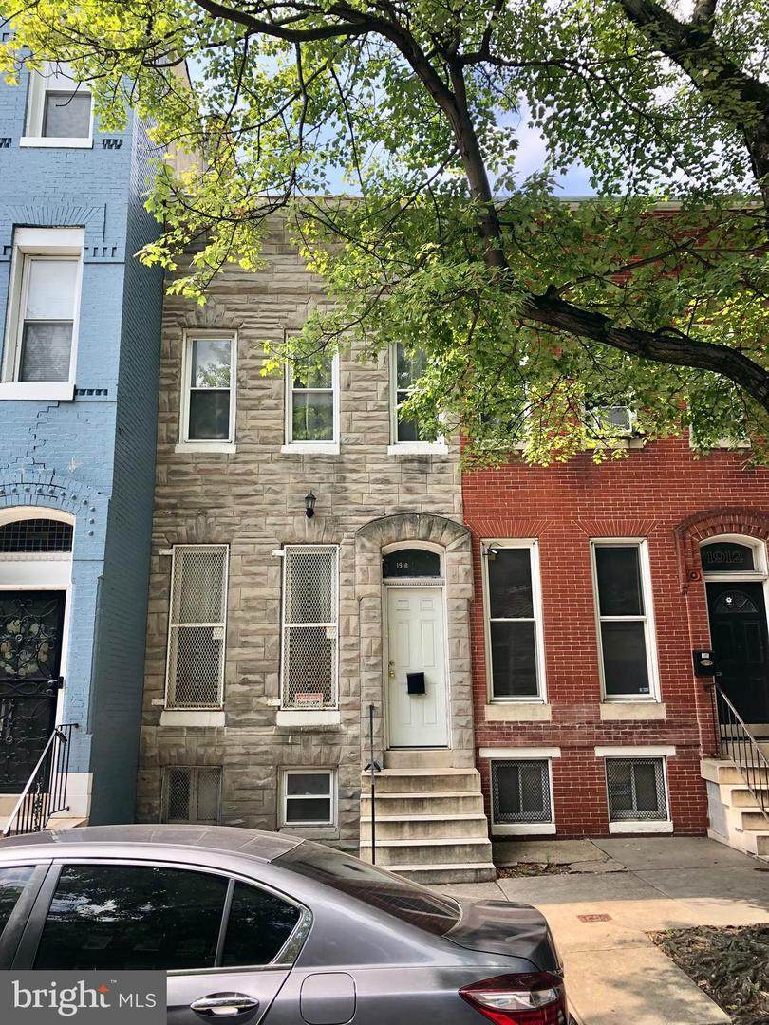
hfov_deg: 49.7
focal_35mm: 28
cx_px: 384
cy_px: 512
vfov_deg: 63.4
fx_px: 829
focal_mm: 3.99
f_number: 1.8
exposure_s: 1/379
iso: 20
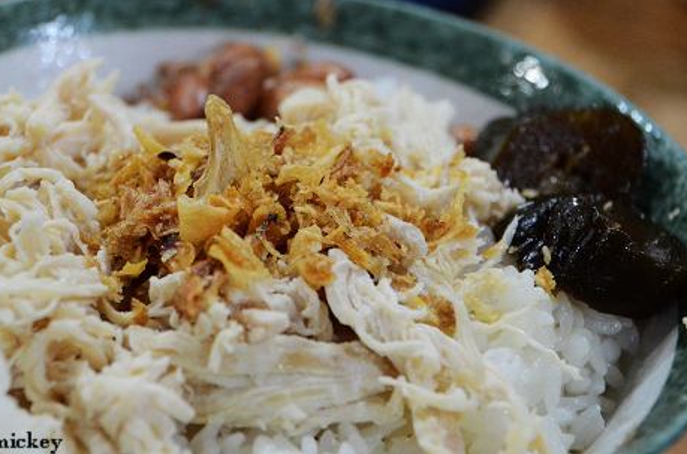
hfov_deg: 13.2
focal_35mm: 156
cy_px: 180
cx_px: 308
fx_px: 2960
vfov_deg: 8.8
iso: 3200
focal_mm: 85
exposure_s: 1/60
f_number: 5.3
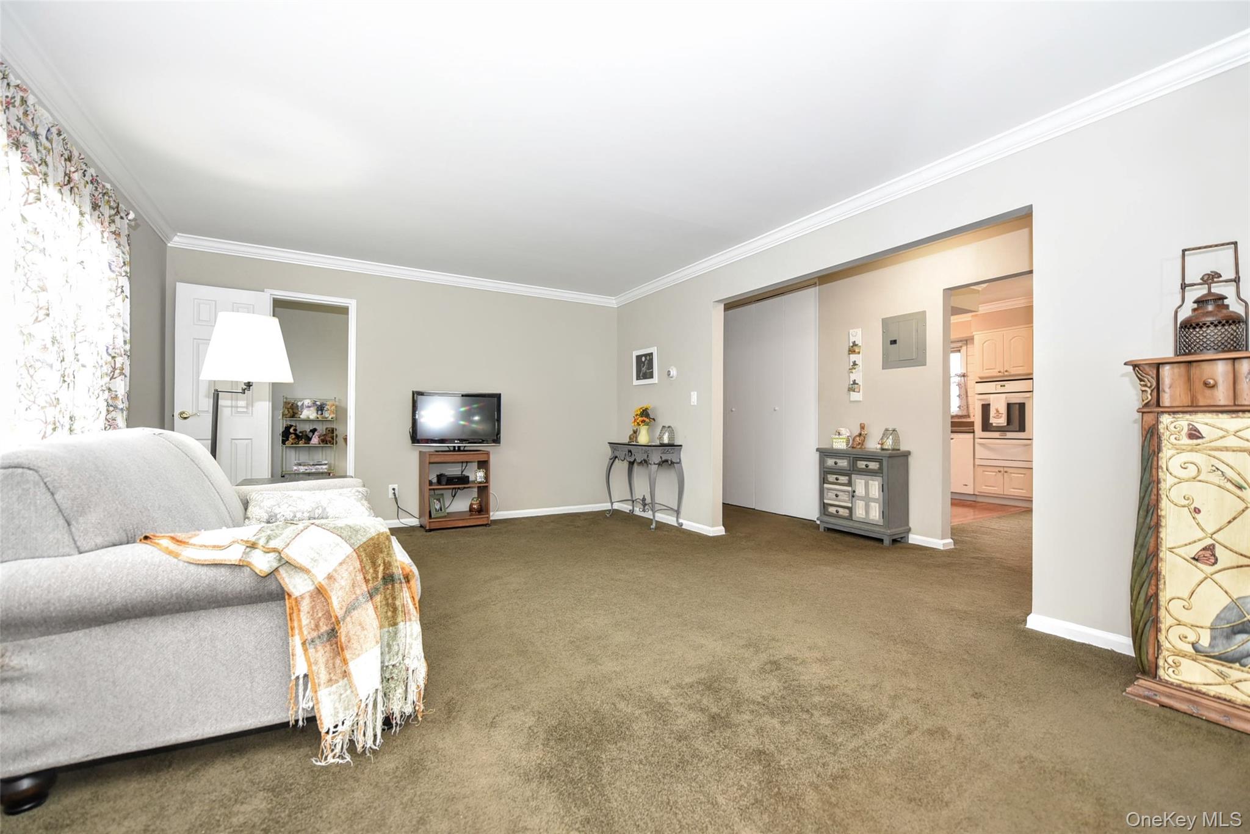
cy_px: 417
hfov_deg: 100.4
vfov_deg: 77.3
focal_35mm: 15
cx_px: 625
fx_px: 521
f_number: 3.2
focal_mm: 15
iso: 800
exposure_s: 1/60
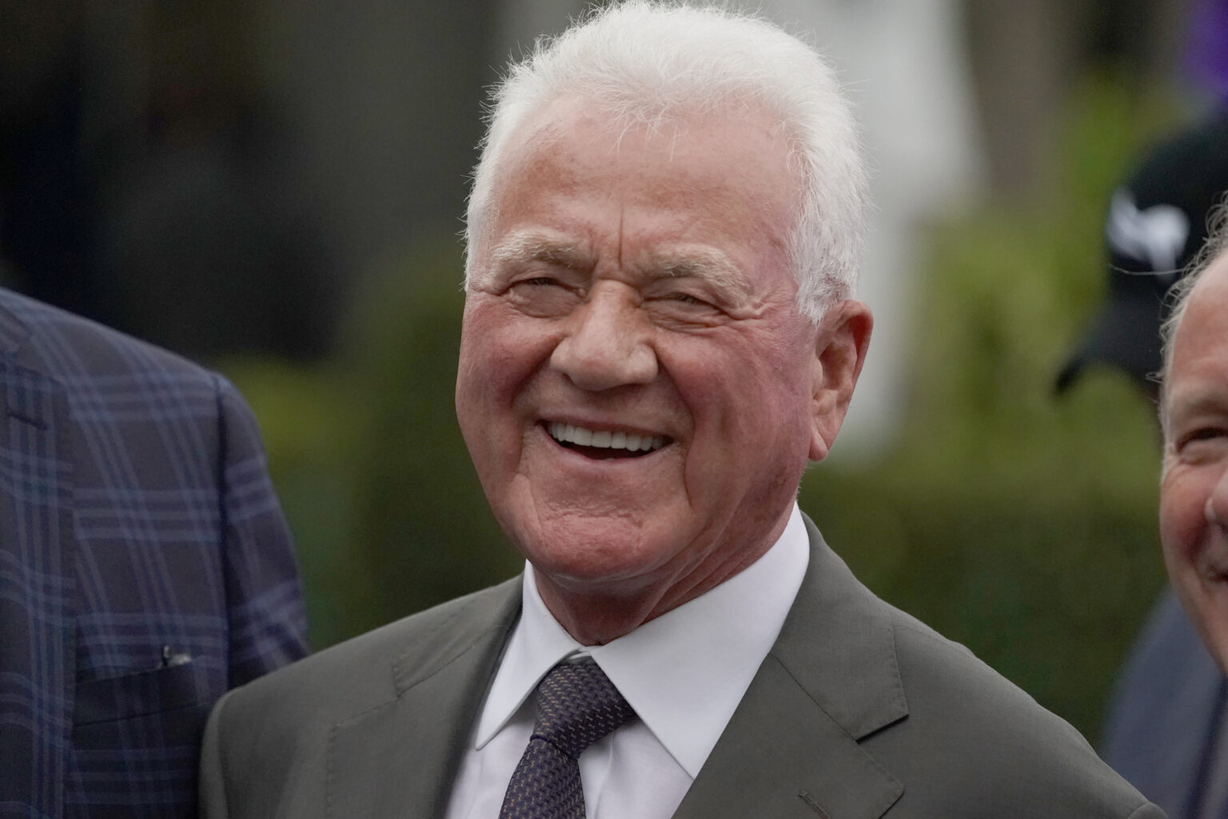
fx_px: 10846
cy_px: 410
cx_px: 614
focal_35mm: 318
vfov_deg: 4.3
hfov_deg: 6.5
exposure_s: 1/1250
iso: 6400
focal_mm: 318
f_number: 5.6
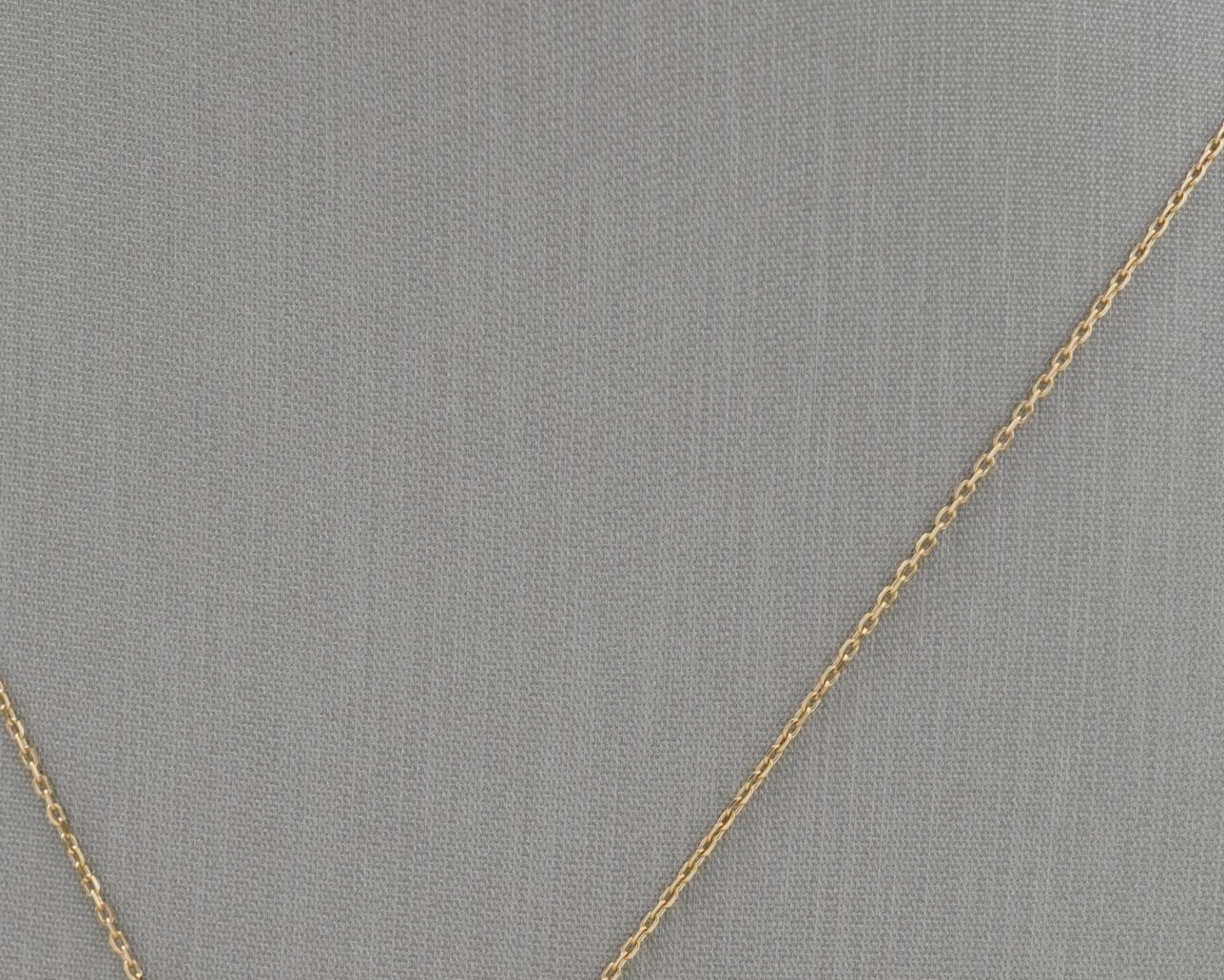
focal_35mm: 196
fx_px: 7101
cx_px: 477
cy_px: 802
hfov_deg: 9.8
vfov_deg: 7.9
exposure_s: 1/100
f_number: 11
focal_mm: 70
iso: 1250
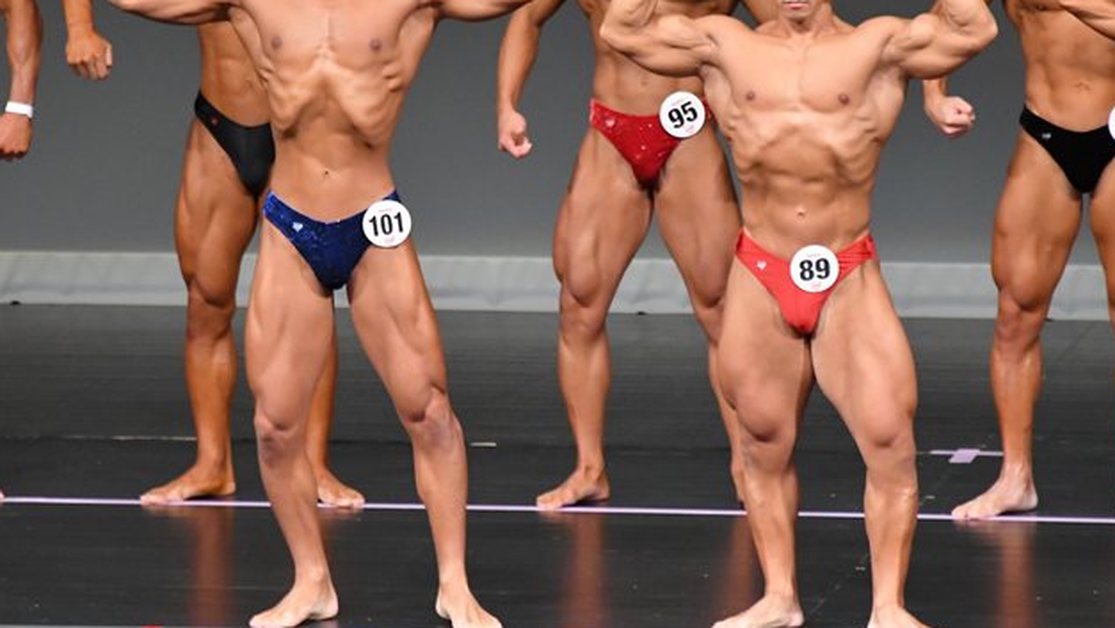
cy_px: 240
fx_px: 14342
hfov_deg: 4.5
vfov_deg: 2.5
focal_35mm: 485
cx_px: 574
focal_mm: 250
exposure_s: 1/400
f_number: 5.6
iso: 5000
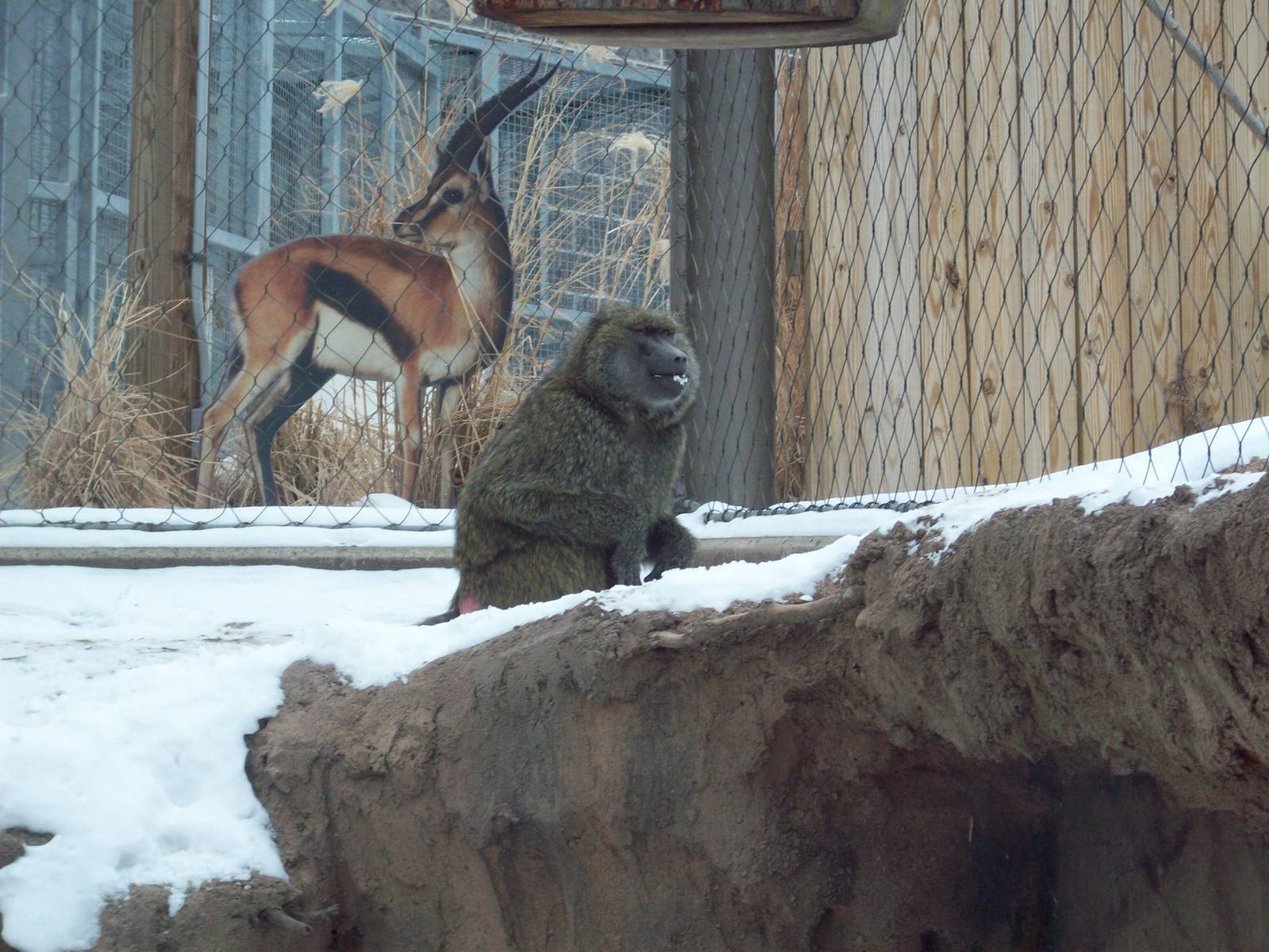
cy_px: 476
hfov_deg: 17.7
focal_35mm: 111
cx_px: 634
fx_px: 4069
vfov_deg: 13.3
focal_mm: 18.6
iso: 80
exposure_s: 1/120
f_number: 5.2
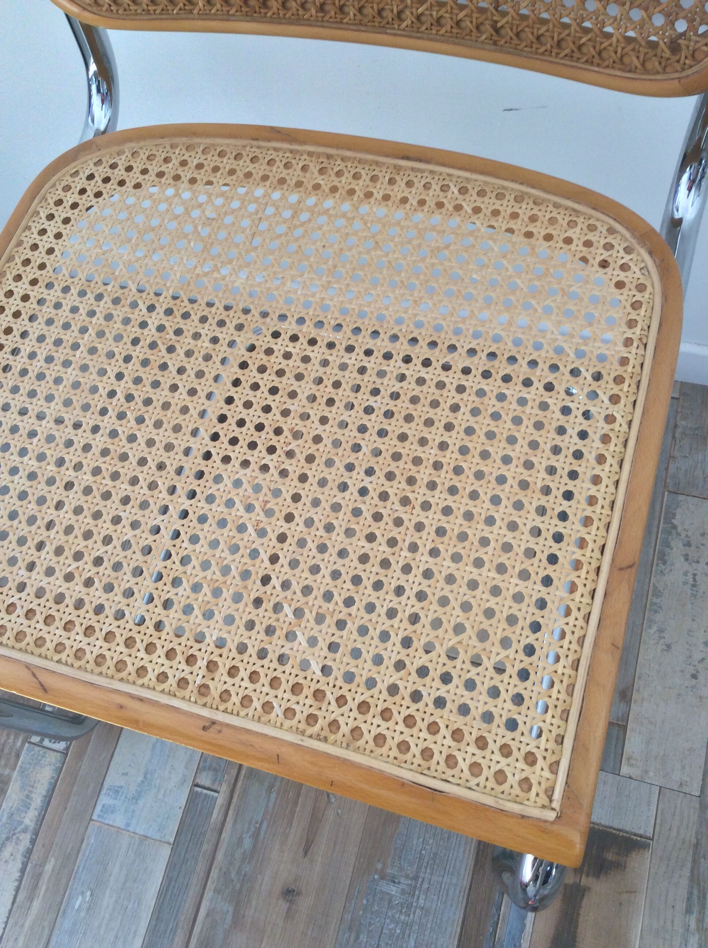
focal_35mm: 32
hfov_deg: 44.1
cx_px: 354
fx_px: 875
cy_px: 474
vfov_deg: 56.9
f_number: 2.4
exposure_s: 1/25
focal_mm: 3.3
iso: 50
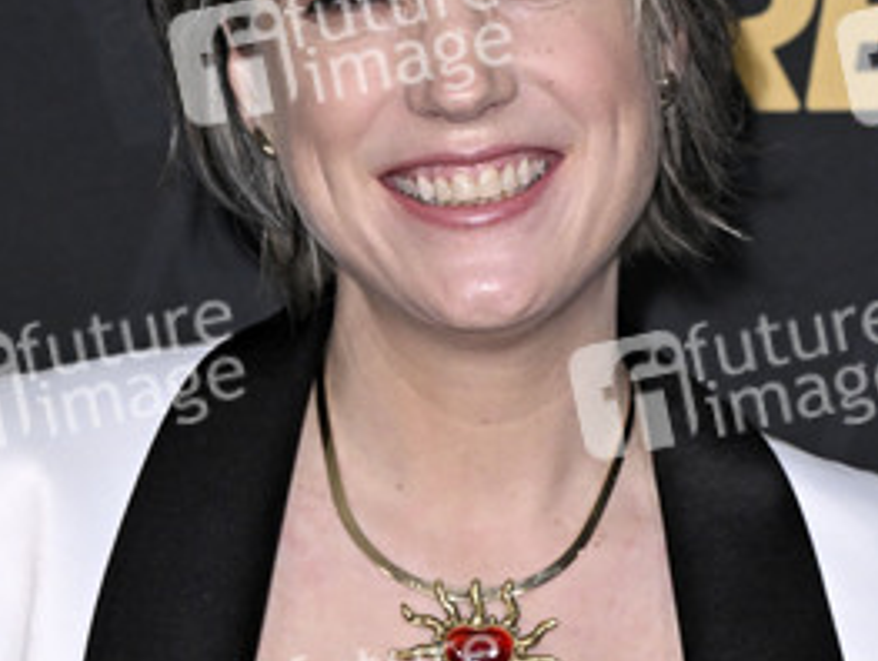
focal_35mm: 159
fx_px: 4038
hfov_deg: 12.4
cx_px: 437
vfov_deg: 9.3
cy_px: 214
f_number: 5.6
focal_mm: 73
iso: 2000
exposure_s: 1/320
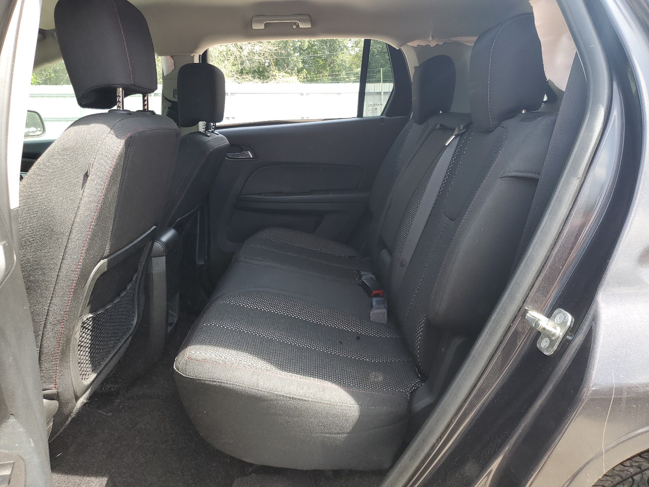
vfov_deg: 53.1
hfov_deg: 67.3
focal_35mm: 26
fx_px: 487
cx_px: 324
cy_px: 244
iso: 50
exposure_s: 1/250
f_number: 1.5
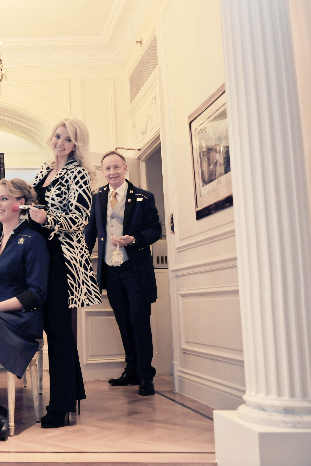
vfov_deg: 45.4
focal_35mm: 43
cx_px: -39
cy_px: 230
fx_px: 557
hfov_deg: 28.1
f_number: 3.2
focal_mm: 28
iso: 500
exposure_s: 1/100
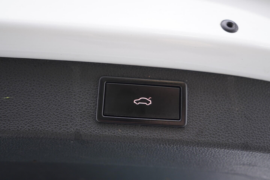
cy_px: 90
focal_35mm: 36
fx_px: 270
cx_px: 135
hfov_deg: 53.1
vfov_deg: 36.9
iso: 250
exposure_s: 1/40
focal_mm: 24
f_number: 2.8
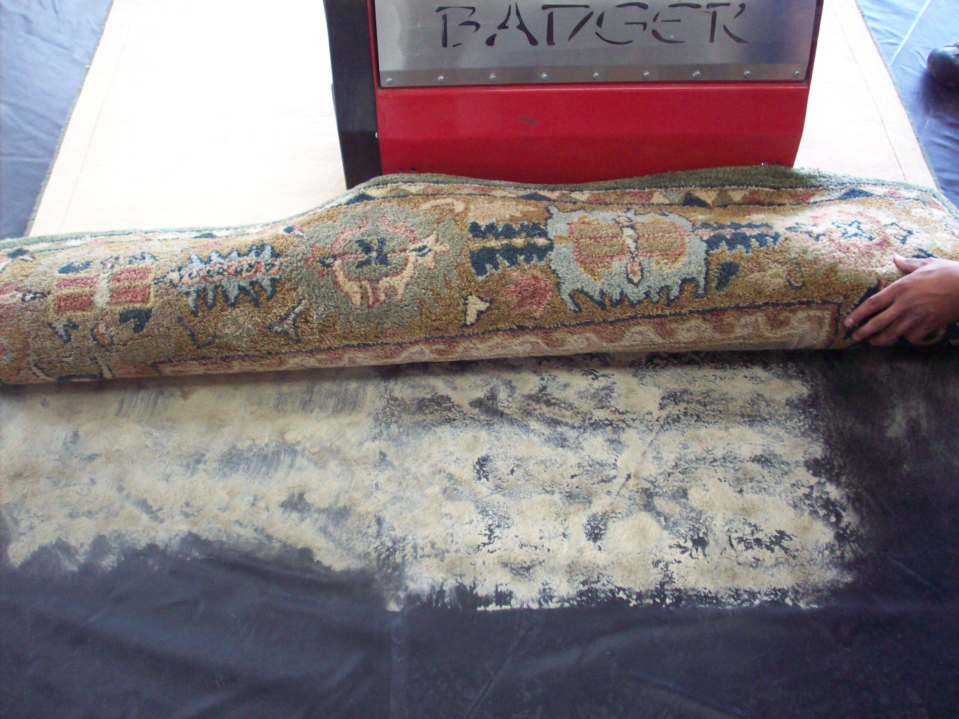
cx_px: 480
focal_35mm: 37
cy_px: 360
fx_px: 1025
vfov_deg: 38.7
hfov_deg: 50.1
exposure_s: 1/30.8
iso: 160
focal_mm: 6.2
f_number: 2.8
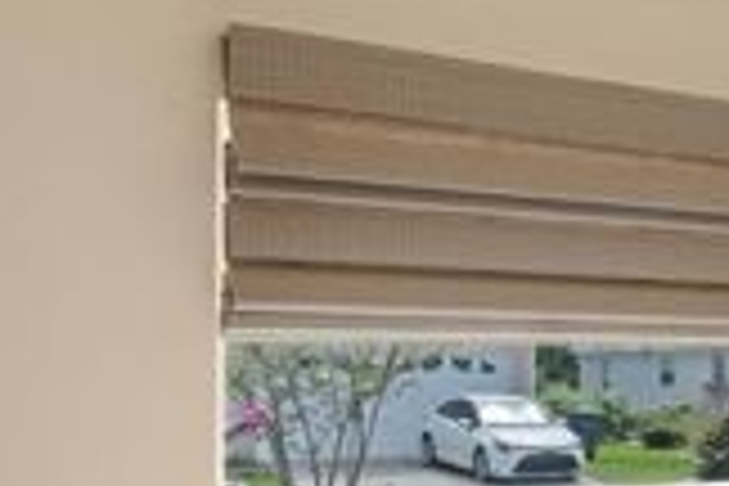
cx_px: 893
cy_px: 376
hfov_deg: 28.3
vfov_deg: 22.0
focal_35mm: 61
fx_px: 1235
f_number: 7.1
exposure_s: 1/25
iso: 400
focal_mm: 14
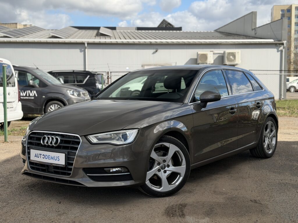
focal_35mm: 48
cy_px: 112
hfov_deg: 39.7
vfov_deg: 30.3
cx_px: 149
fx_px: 413
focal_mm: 6.76
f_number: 1.78
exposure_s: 1/1456
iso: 64
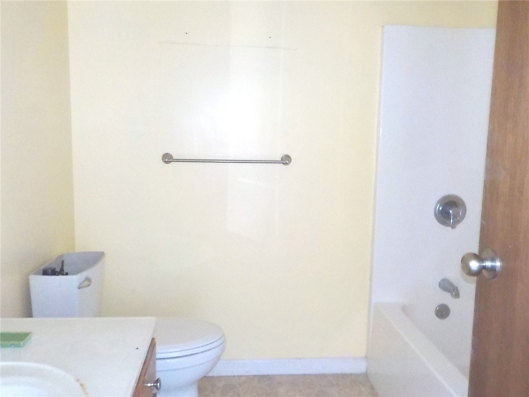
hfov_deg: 60.0
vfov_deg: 46.8
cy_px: 198
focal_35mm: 30
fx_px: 458
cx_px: 264
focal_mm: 4.1
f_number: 3.3
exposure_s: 1/4
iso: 800
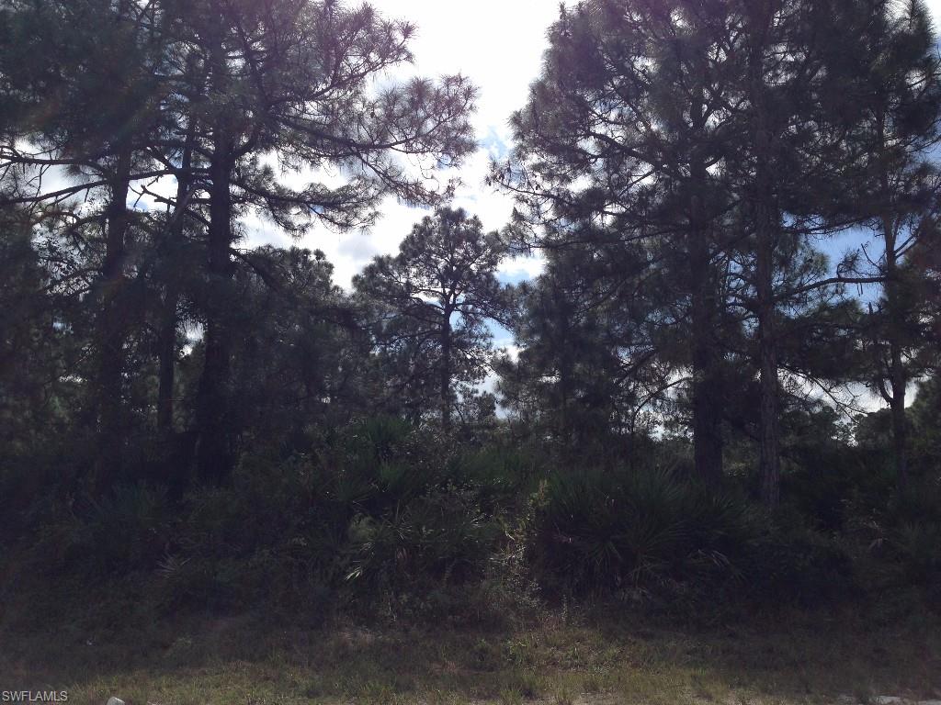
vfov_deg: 42.9
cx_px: 470
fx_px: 897
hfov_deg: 55.4
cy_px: 352
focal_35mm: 33
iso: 50
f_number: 2.4
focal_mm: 4.12
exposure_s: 1/2710
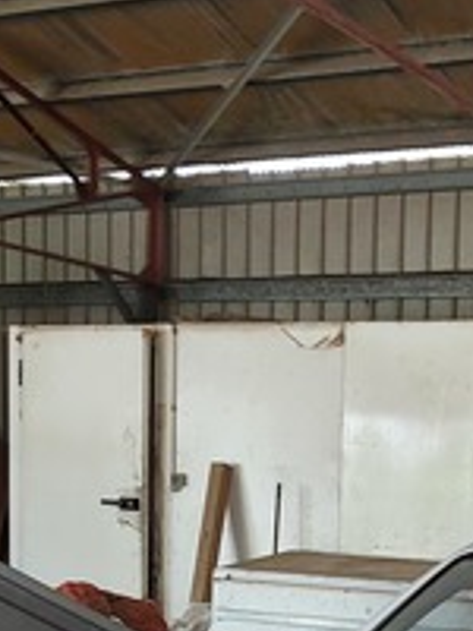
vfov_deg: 22.0
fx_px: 1476
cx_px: 498
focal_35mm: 81
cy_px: 792
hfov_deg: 17.7
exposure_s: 1/50
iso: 200
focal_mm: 4
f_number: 1.8
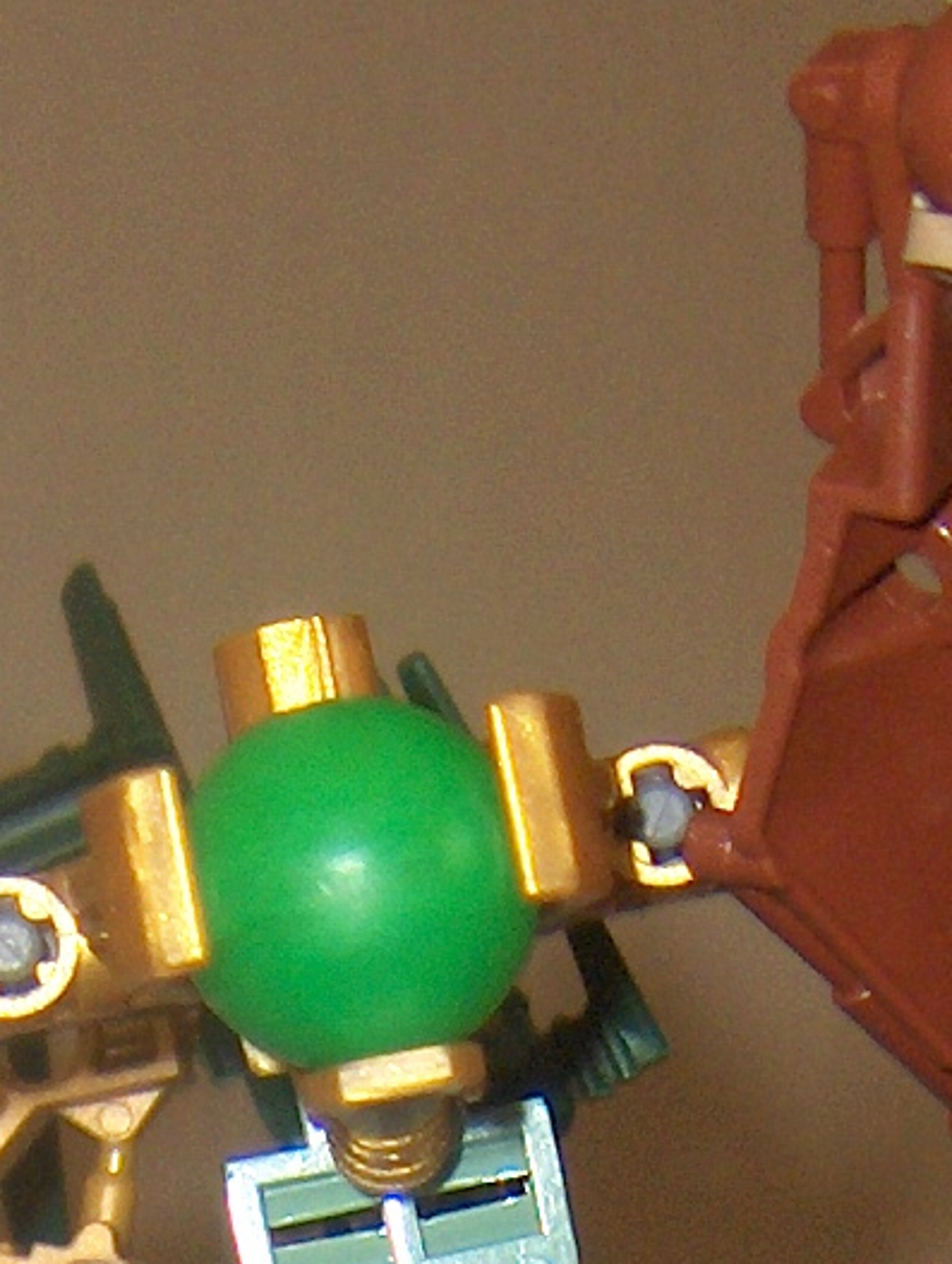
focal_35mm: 192
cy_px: 2701
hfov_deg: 7.7
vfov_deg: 9.5
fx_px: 7021
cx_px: 89
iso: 100
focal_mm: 8
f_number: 2.8
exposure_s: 1/60
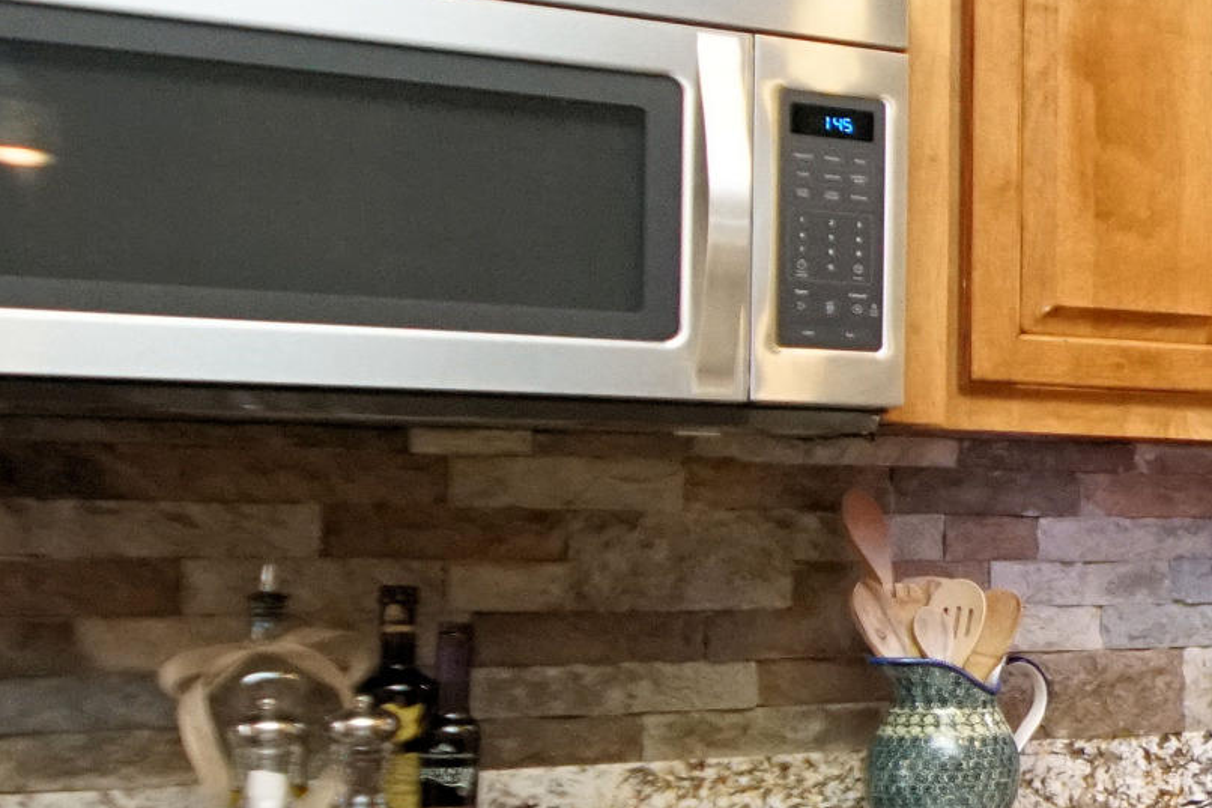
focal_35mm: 67
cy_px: 535
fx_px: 2255
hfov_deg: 21.4
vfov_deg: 20.2
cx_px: 2110
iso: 3200
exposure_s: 1/160
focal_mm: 12
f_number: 4.5
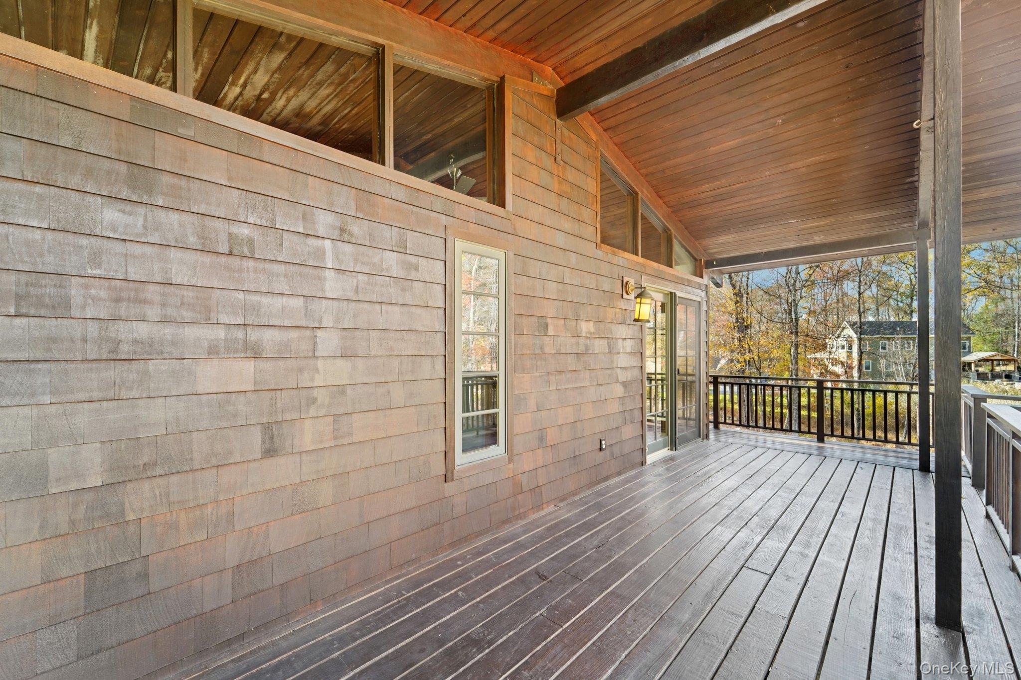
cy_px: 340
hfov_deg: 104.3
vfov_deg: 81.2
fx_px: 397
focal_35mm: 14
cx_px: 510
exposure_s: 1/20
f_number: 8
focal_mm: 14
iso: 400
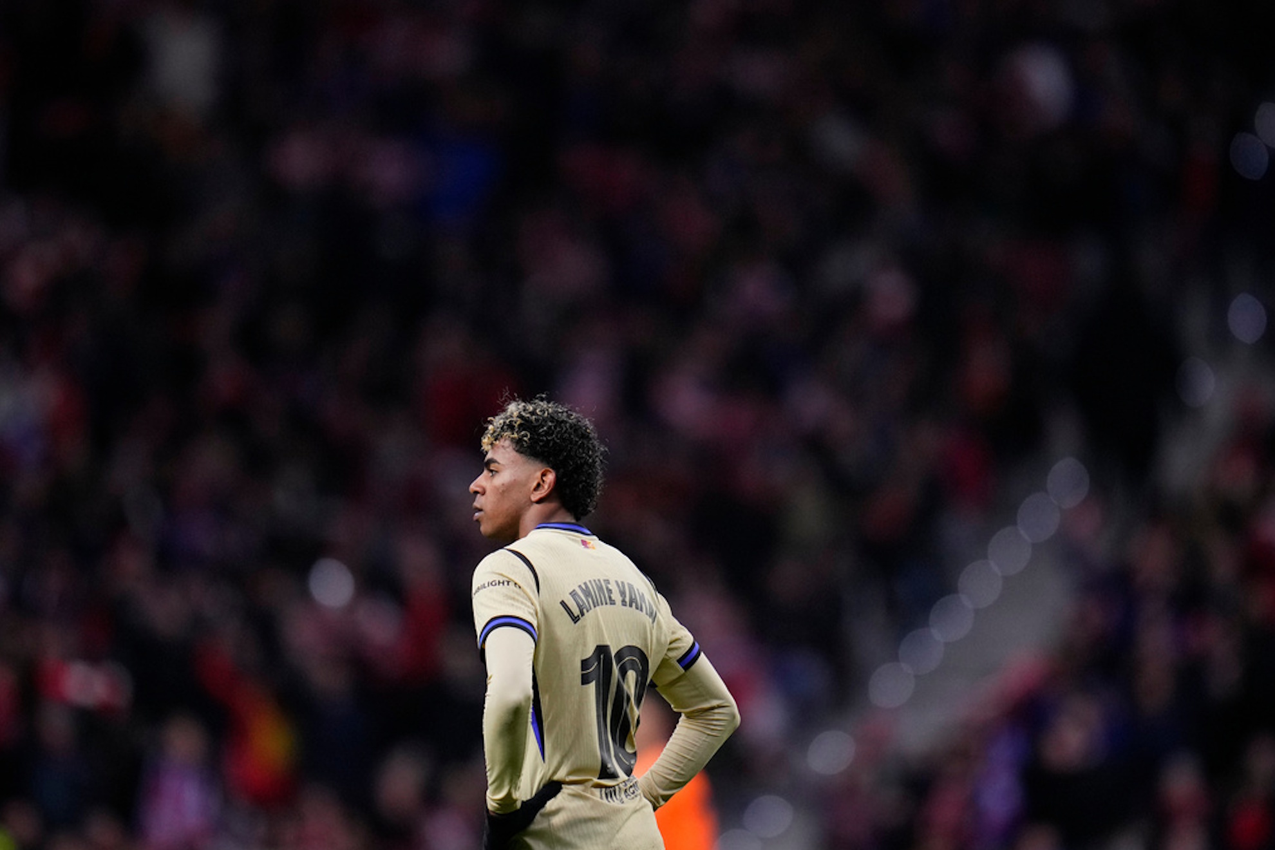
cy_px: 425
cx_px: 638
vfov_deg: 2.3
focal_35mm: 600
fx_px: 21248
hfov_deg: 3.4
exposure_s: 1/2000
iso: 2500
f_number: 2.8
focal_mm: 400
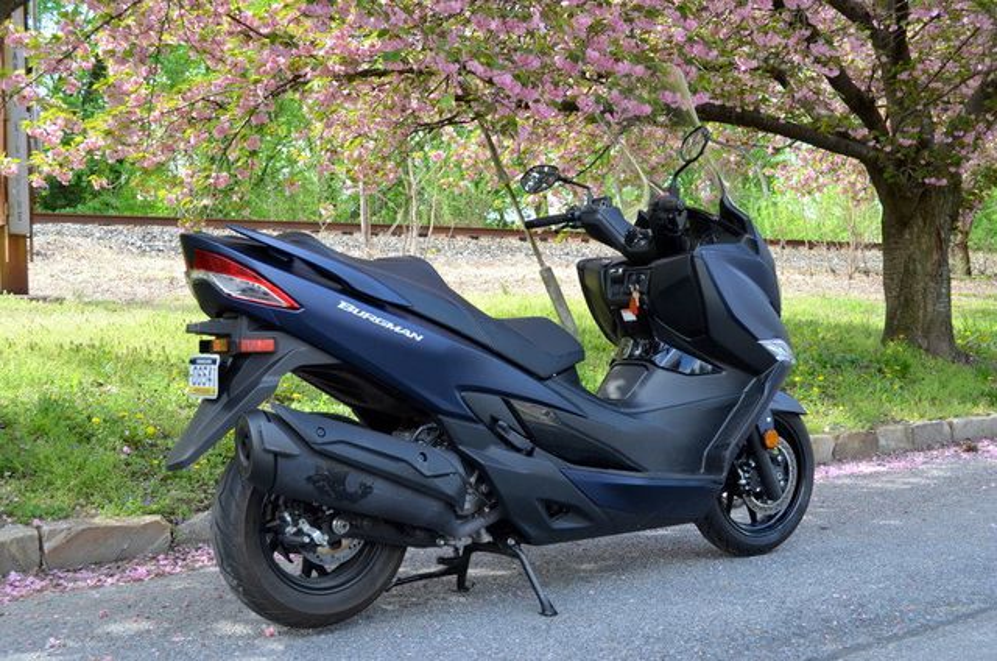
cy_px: 330
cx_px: 498
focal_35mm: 45
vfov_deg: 29.7
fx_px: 1244
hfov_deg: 43.7
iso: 250
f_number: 5.6
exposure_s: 1/125
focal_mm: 30
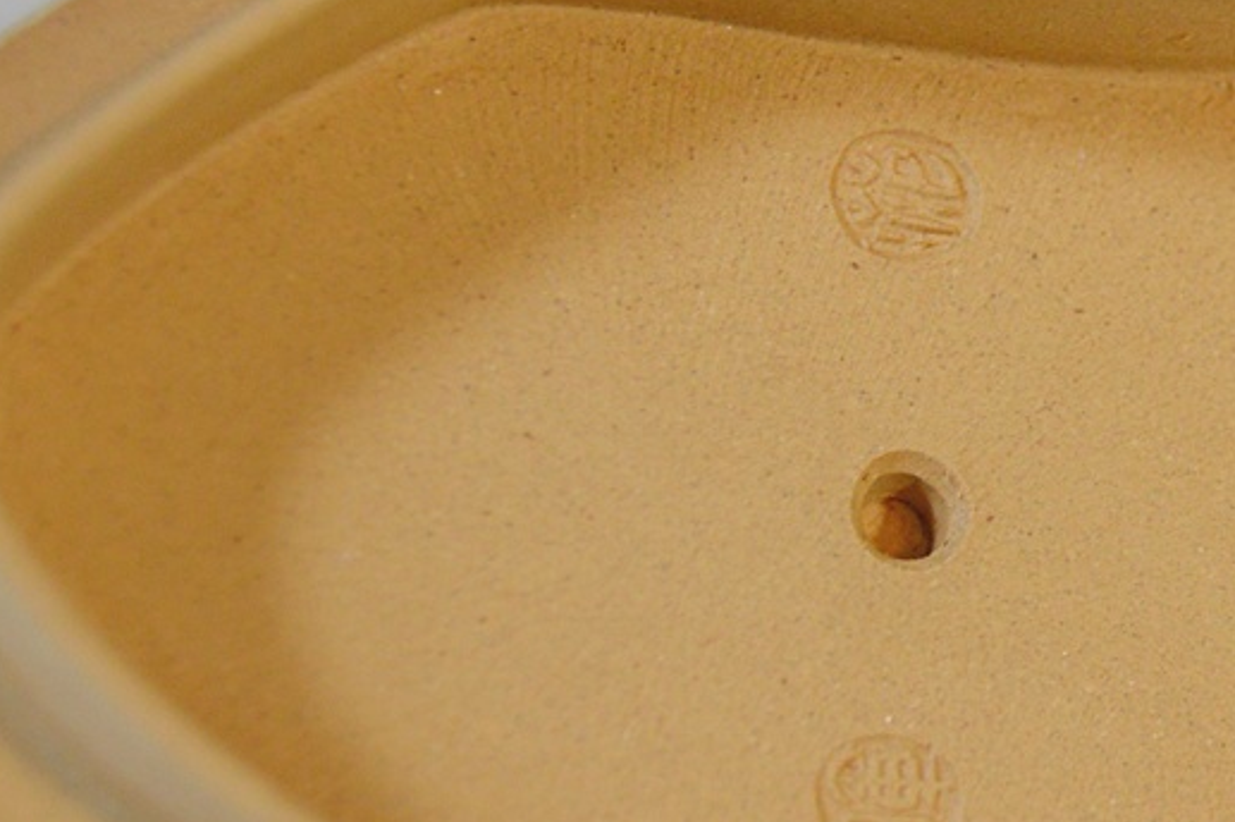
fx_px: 5177
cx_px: 1149
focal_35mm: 151
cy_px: 247
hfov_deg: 13.5
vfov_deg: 9.1
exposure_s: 1/60
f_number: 5.6
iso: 1000
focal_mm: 52
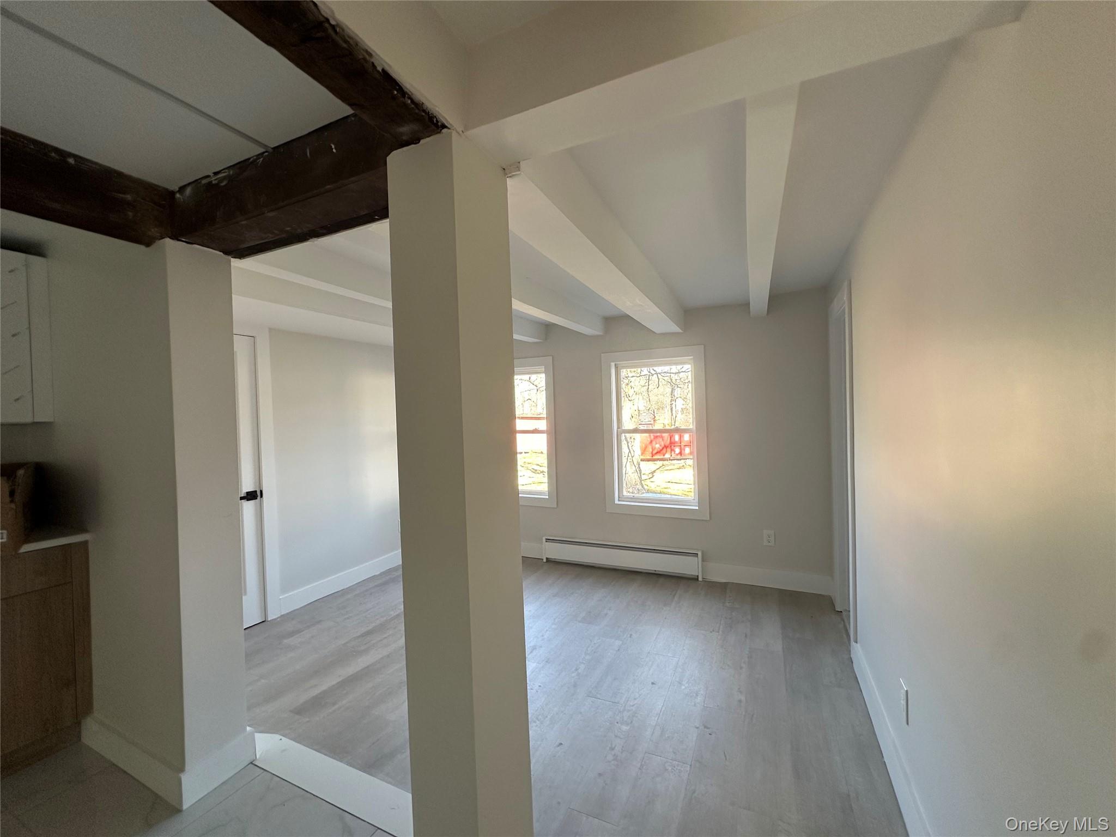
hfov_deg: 102.1
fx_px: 451
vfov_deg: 85.7
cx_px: 558
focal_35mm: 14
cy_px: 418
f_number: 2.2
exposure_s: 1/99
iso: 125
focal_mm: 2.22
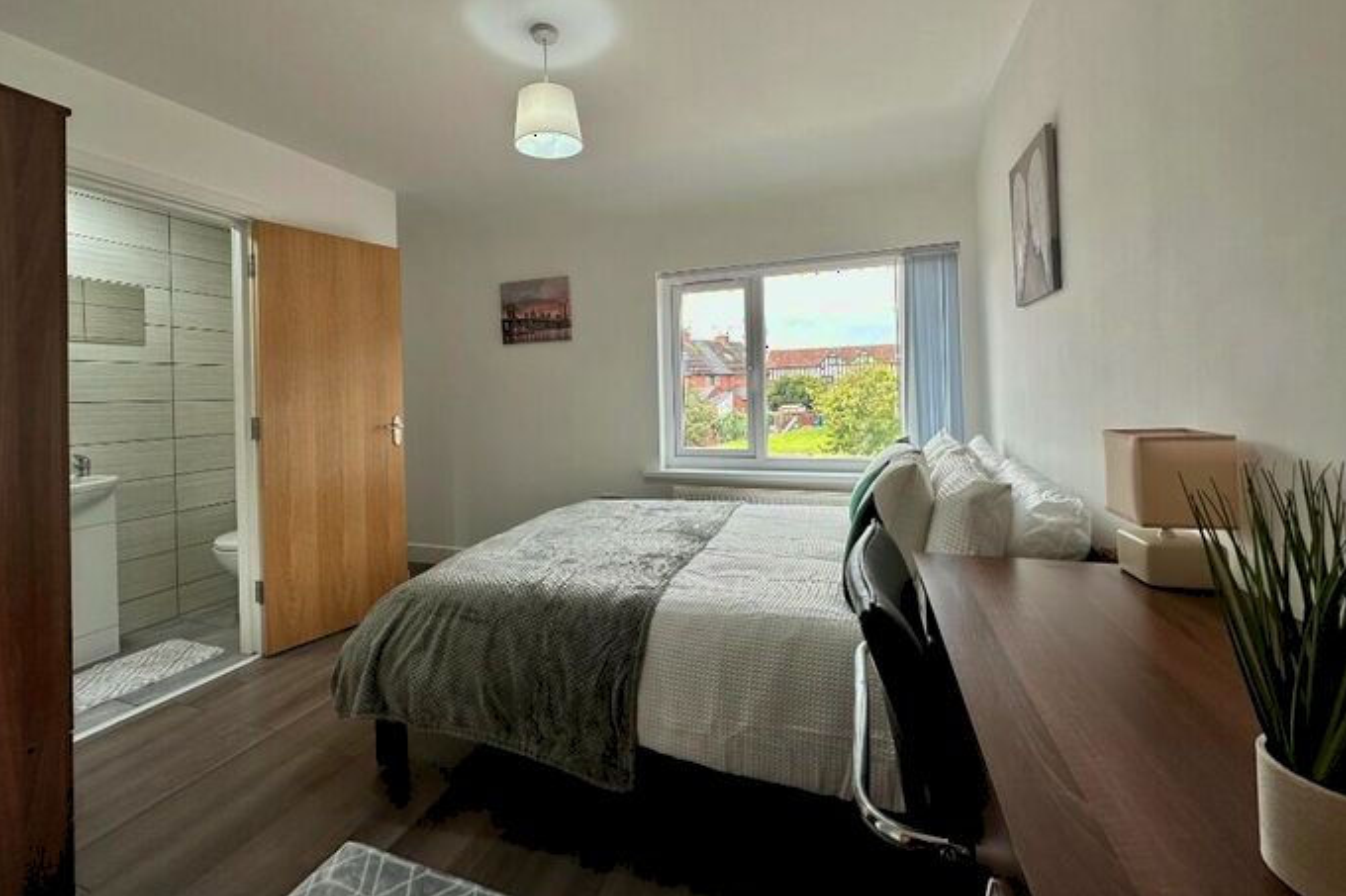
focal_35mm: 15
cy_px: 389
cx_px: 657
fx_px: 561
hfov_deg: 100.4
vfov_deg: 76.9
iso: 50
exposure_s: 1/100
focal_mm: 2.22
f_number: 2.2
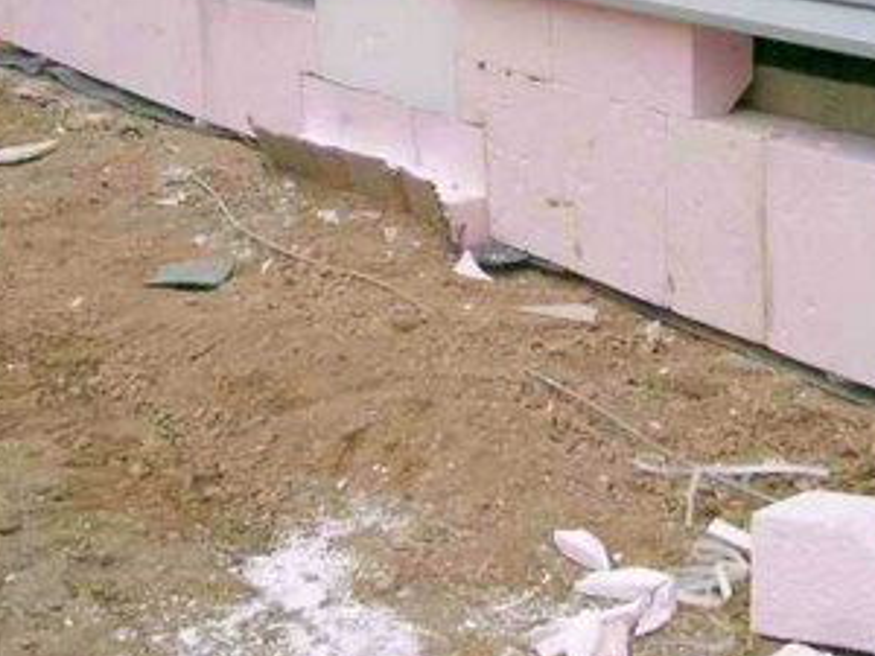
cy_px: 120
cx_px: 528
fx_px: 1871
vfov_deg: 19.7
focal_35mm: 74
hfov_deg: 26.3
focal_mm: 7.6
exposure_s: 1/500
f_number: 5
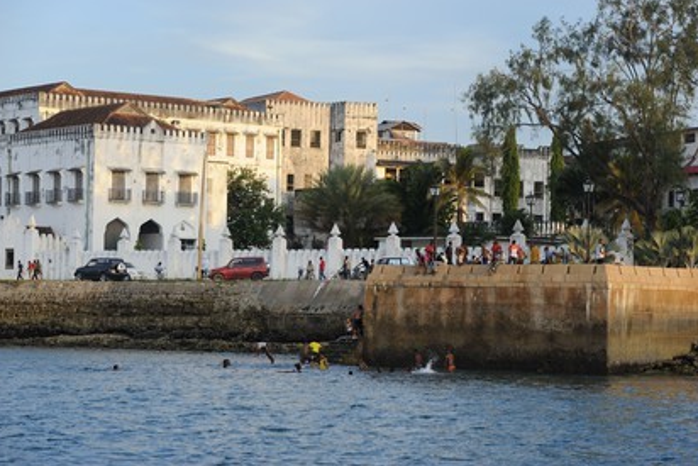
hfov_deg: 19.1
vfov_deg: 12.8
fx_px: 2075
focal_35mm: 107
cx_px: 351
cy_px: 230
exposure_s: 1/320
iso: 400
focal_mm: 105
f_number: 5
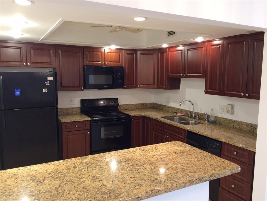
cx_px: 134
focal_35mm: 29
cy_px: 100
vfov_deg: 48.2
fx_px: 224
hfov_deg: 61.7
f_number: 2.2
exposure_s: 1/30
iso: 160
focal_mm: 4.15
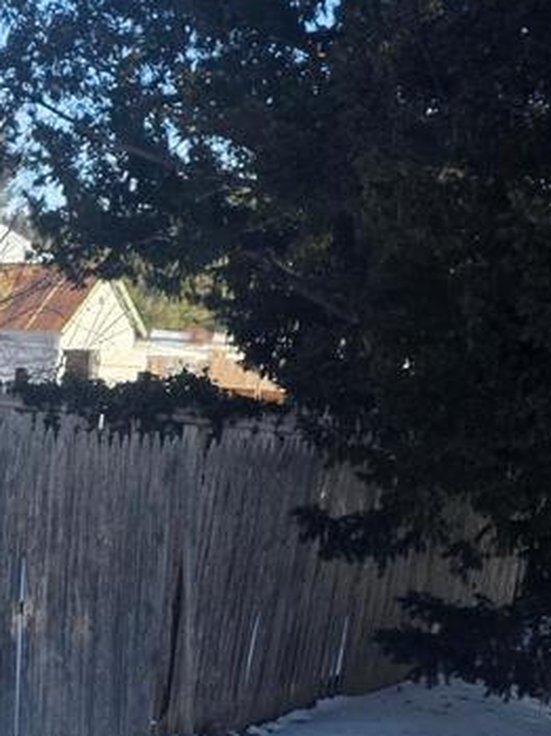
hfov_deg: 18.2
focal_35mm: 71
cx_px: -299
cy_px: 574
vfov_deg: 27.0
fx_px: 1509
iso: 80
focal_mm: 6.3
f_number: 1.7
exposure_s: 1/2882
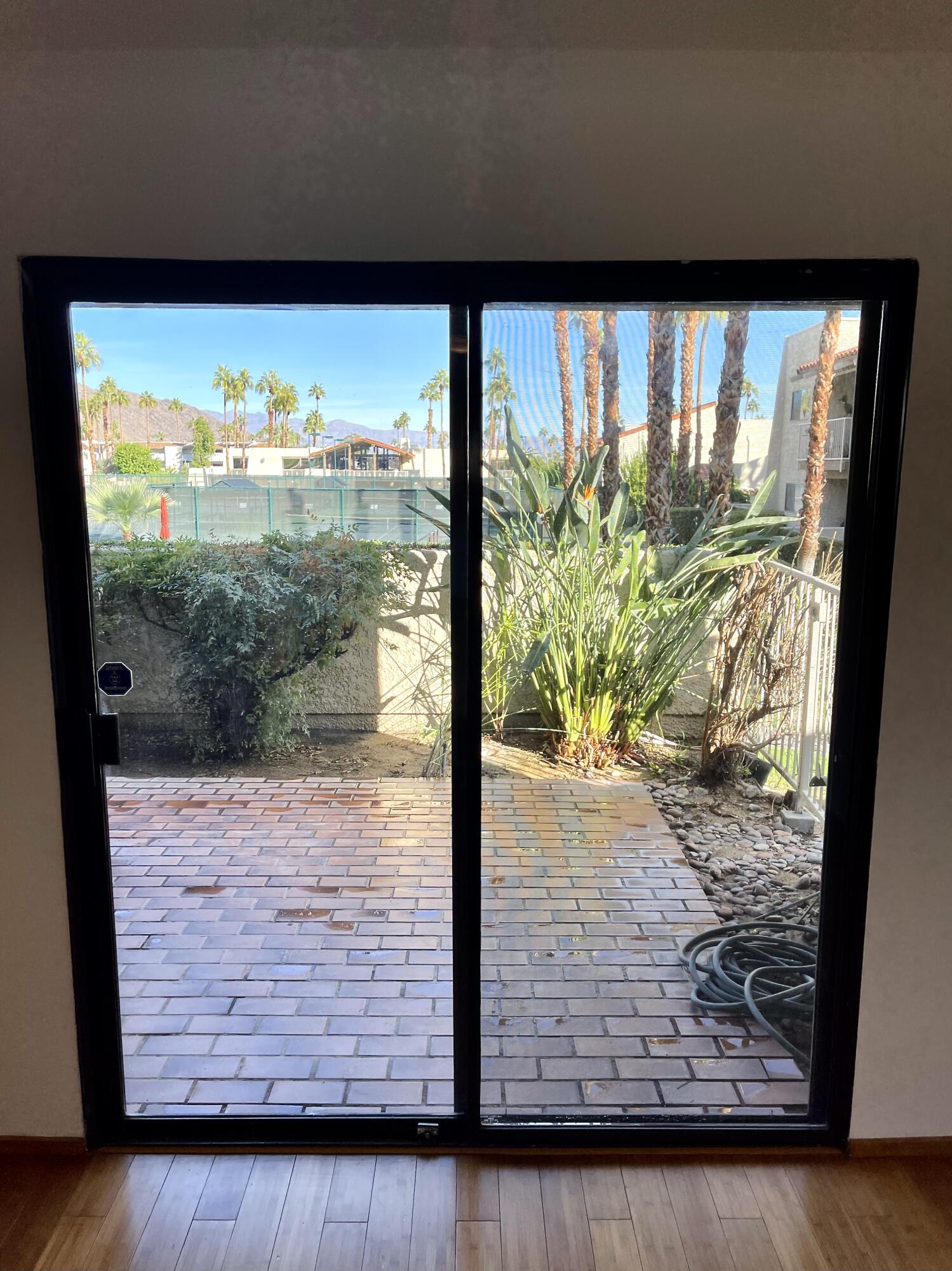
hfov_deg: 53.0
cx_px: 476
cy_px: 636
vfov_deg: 67.3
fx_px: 954
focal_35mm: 26
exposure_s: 1/631
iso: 32
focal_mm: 5.1
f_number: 1.6
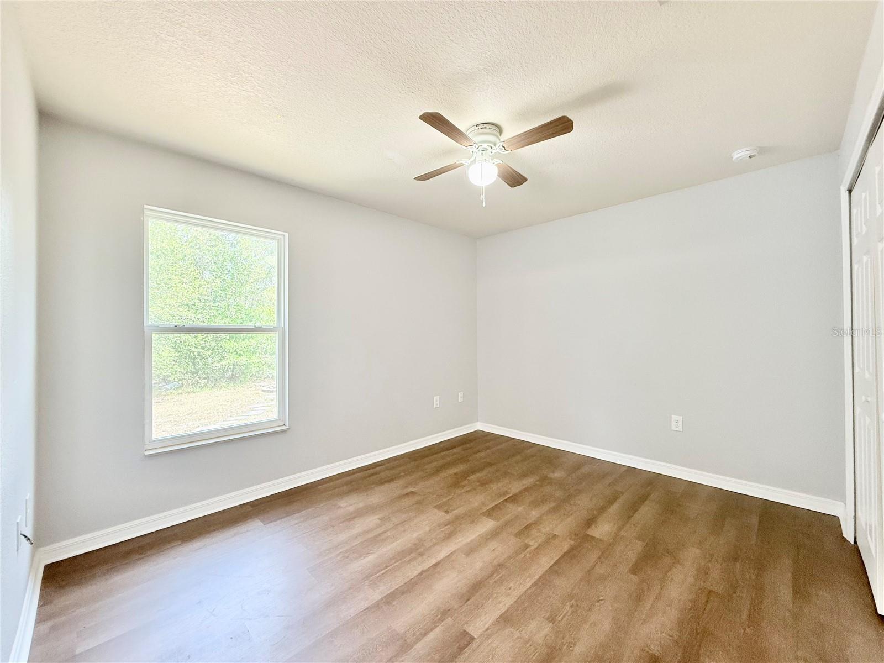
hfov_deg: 102.1
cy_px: 332
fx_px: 358
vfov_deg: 85.7
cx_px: 442
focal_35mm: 14
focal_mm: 2.22
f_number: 2.2
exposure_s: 1/120
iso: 250
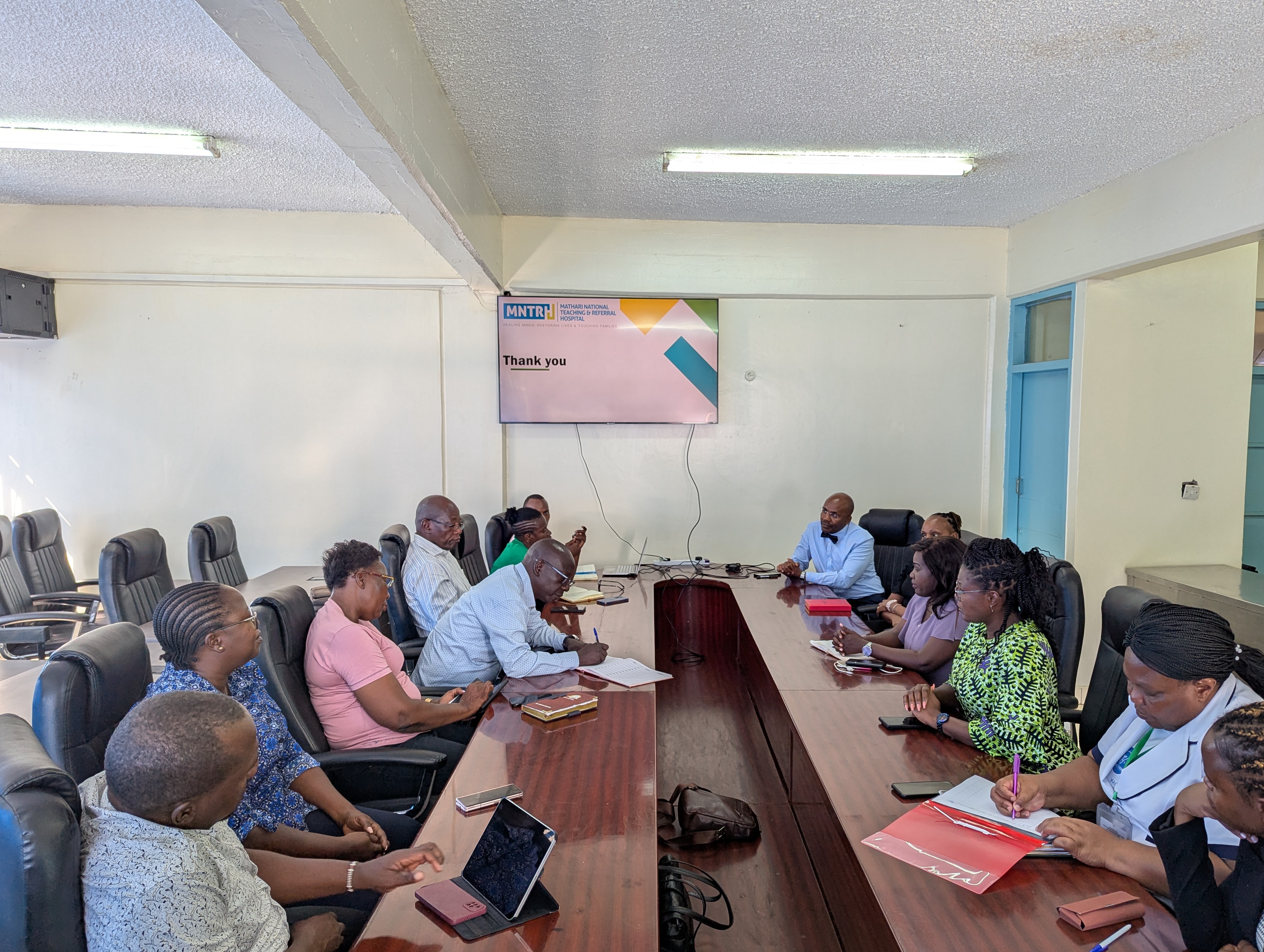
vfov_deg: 53.2
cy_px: 484
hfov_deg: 67.1
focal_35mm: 26
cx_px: 682
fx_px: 951
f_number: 1.85
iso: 55
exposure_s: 1/100
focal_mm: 6.81
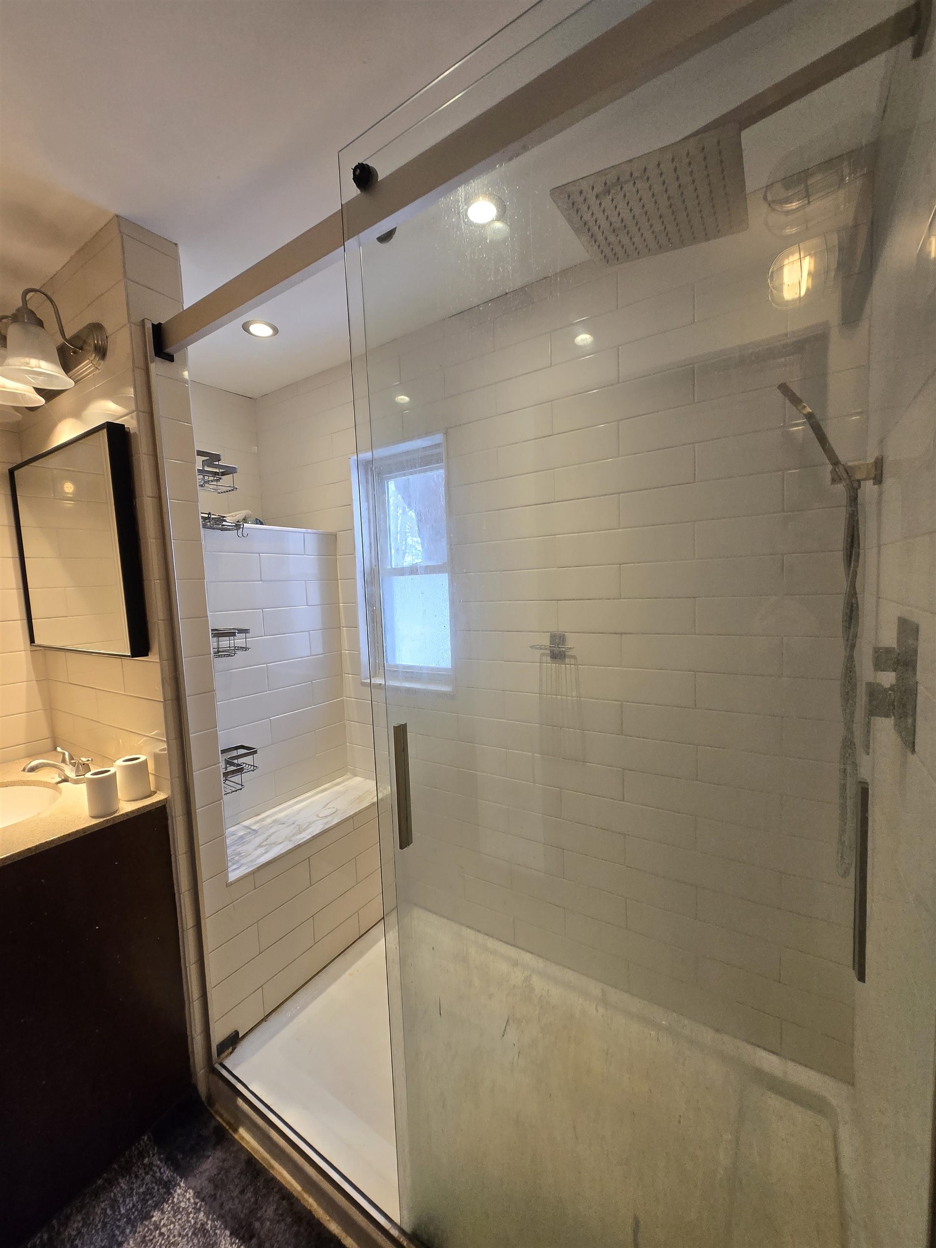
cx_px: 468
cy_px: 624
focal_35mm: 13
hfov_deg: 89.9
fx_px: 469
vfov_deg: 106.2
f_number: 2.2
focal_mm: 1.7
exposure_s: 1/60
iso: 100
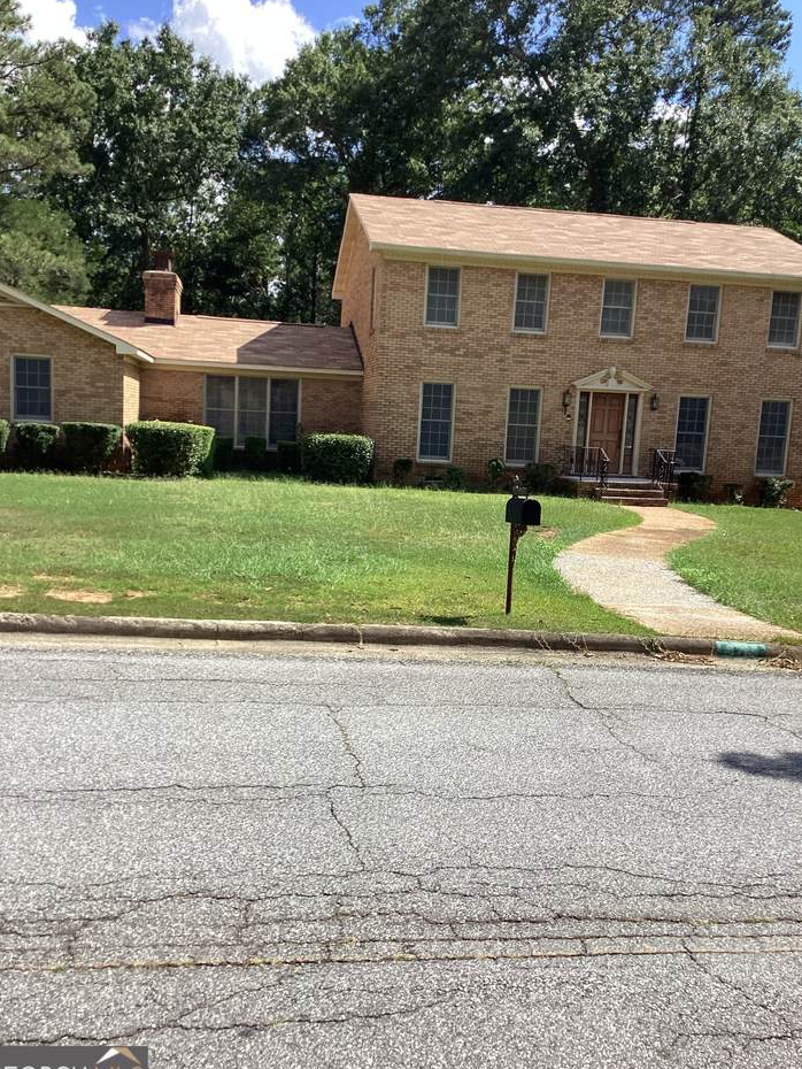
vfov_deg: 56.8
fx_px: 988
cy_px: 549
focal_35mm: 32
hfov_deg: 44.2
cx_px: 396
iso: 25
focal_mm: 3.3
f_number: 2.4
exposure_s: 1/981
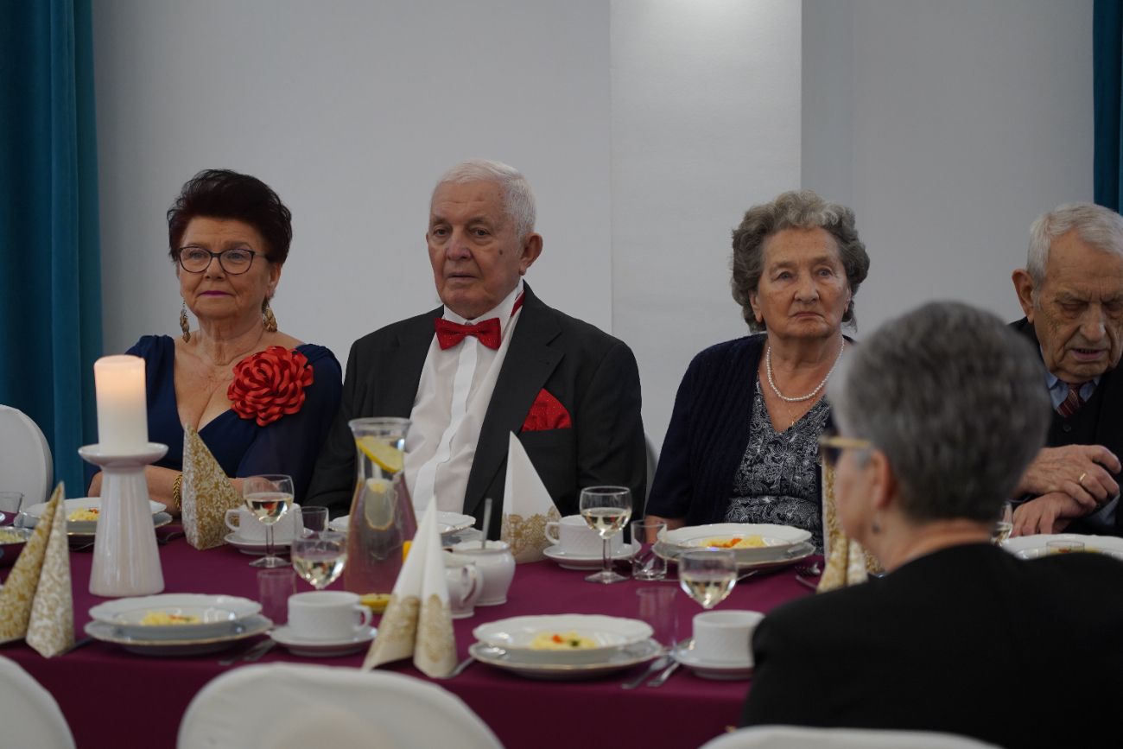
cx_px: 562
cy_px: 374
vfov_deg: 13.0
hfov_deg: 19.5
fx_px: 3276
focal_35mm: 105
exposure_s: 1/125
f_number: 4
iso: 1000
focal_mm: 105
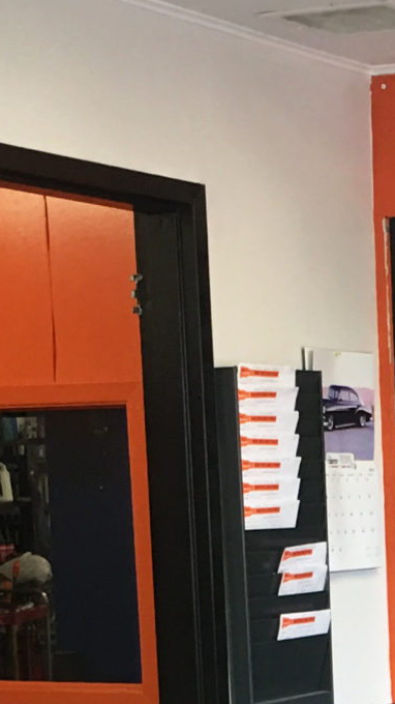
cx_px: 516
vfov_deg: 17.1
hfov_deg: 10.0
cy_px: 864
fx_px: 2218
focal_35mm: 119
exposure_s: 1/15
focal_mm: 4.15
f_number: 2.2
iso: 40
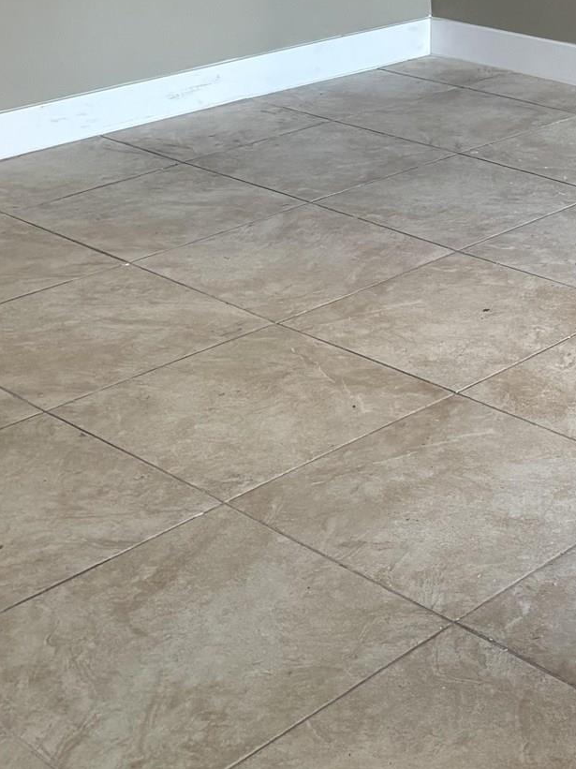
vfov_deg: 23.8
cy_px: -200
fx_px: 1621
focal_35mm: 73
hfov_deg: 19.3
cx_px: 642
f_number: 1.6
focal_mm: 5.96
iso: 250
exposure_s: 1/60
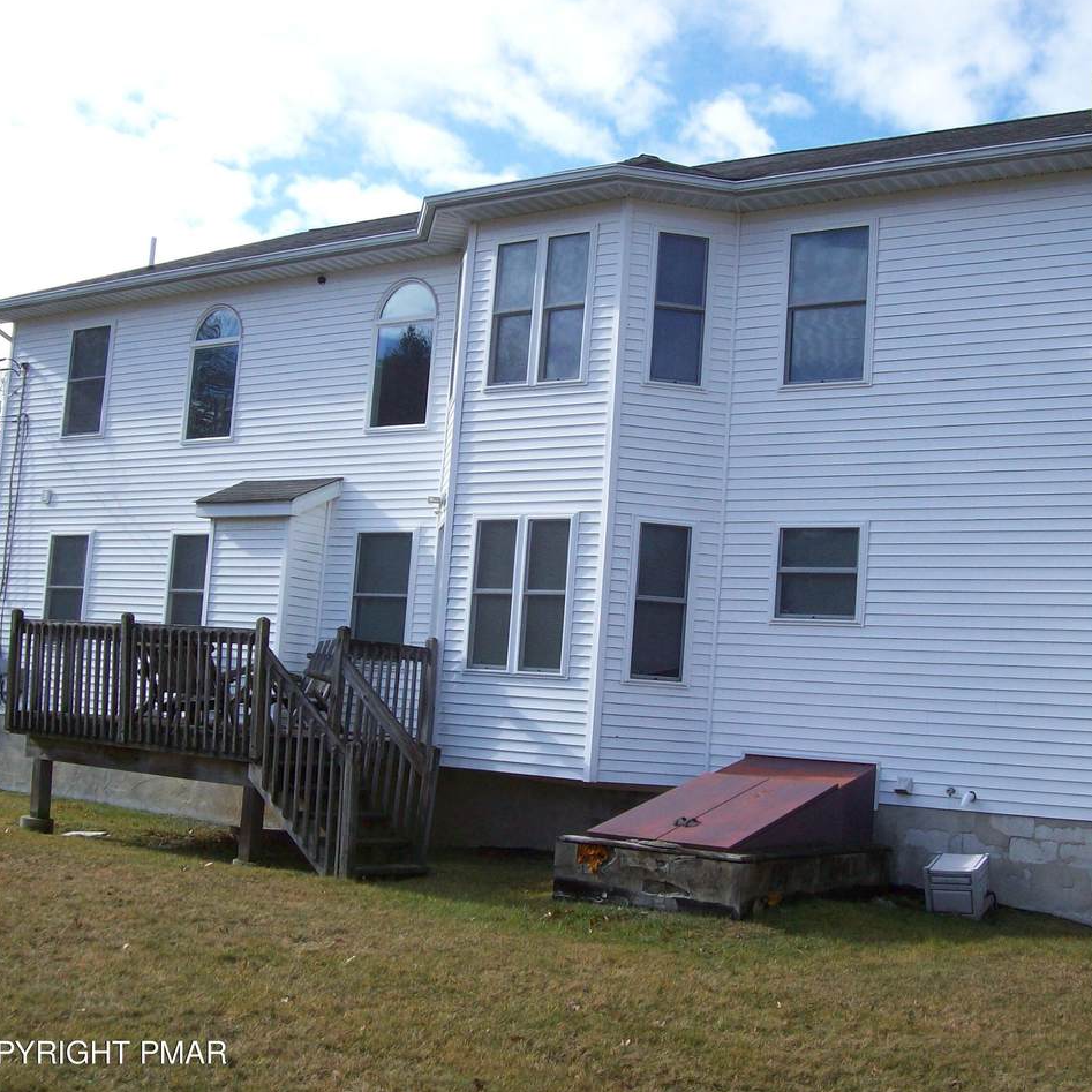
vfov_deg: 39.2
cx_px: 583
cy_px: 550
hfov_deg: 39.1
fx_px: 1535
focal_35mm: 43
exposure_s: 1/383
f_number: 4.8
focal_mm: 6
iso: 80
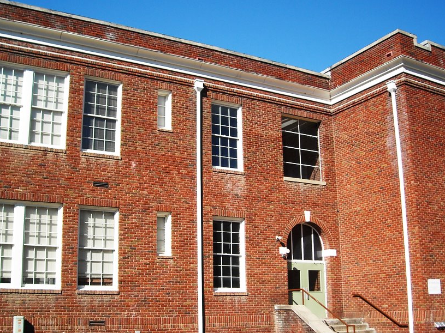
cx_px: 206
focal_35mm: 44
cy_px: 183
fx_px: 566
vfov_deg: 32.8
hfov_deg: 42.9
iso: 64
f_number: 5.6
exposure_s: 1/284
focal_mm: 5.7
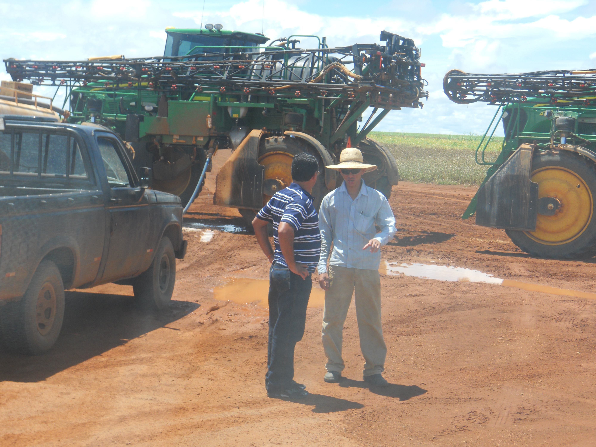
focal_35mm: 63
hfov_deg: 30.7
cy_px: 224
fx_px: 1085
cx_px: 298
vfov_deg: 23.3
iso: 80
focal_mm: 11.2
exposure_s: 1/400
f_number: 4
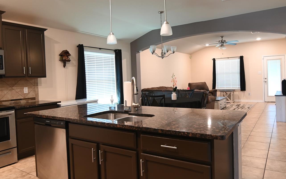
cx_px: 153
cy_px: 82
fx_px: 203
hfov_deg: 70.3
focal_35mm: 26
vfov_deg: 47.5
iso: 640
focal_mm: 16
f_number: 2.8
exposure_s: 1/30
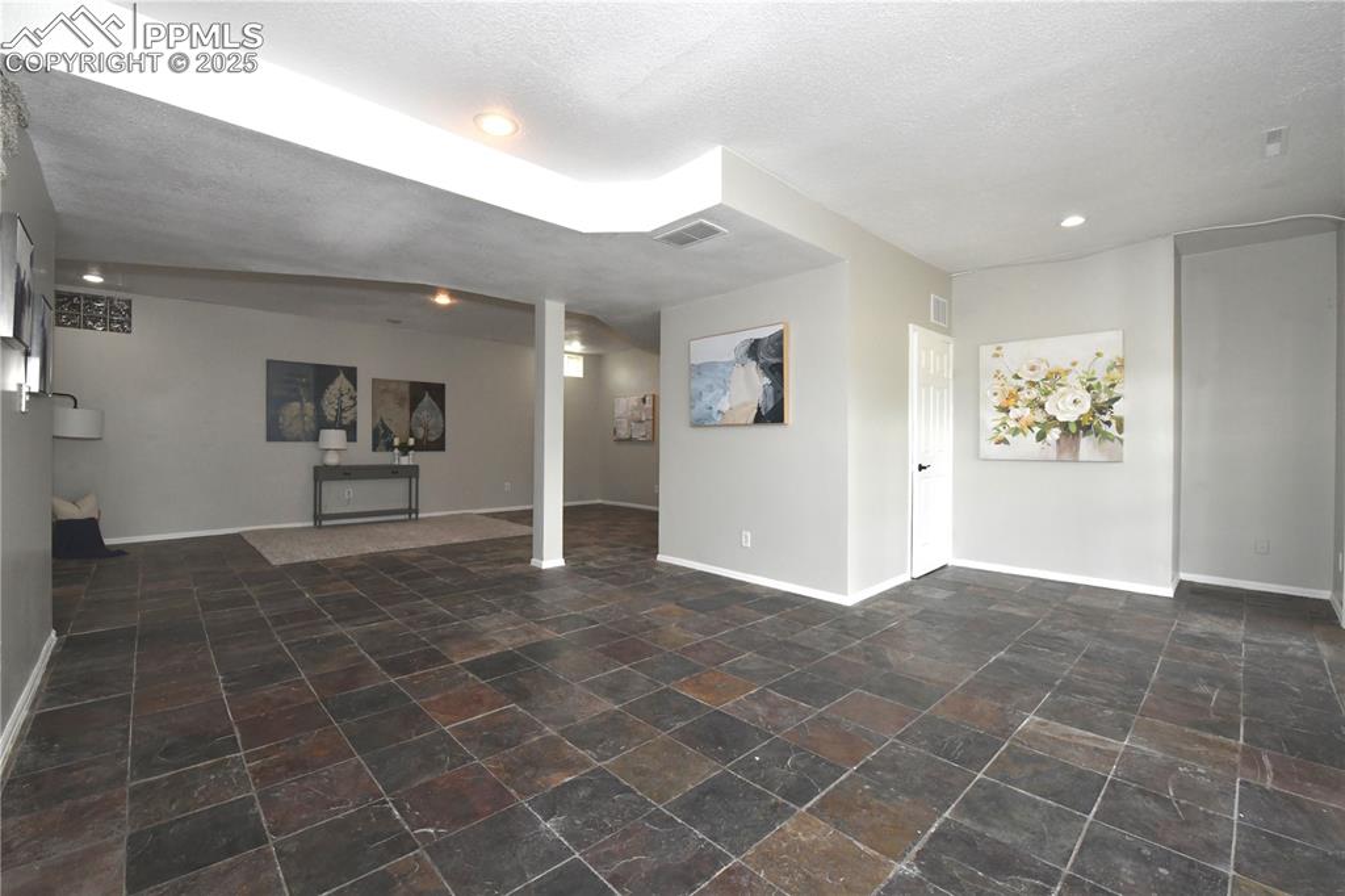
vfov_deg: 77.3
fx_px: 560
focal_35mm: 15
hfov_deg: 100.4
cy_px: 448
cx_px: 672
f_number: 11
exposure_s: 1/160
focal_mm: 15
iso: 1250
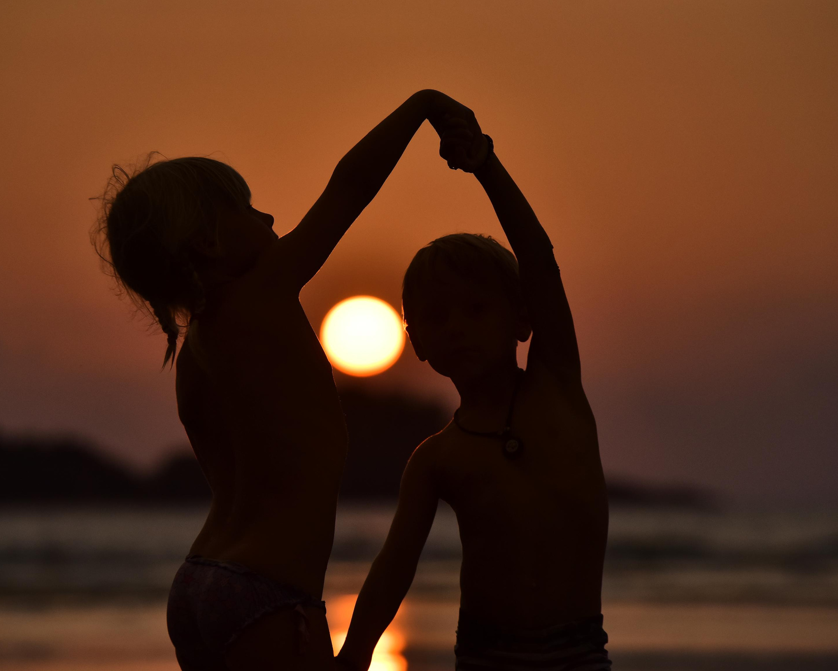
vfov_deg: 5.8
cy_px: 291
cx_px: 399
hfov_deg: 7.2
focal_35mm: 267
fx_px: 6622
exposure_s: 1/8000
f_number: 5.6
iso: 640
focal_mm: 200
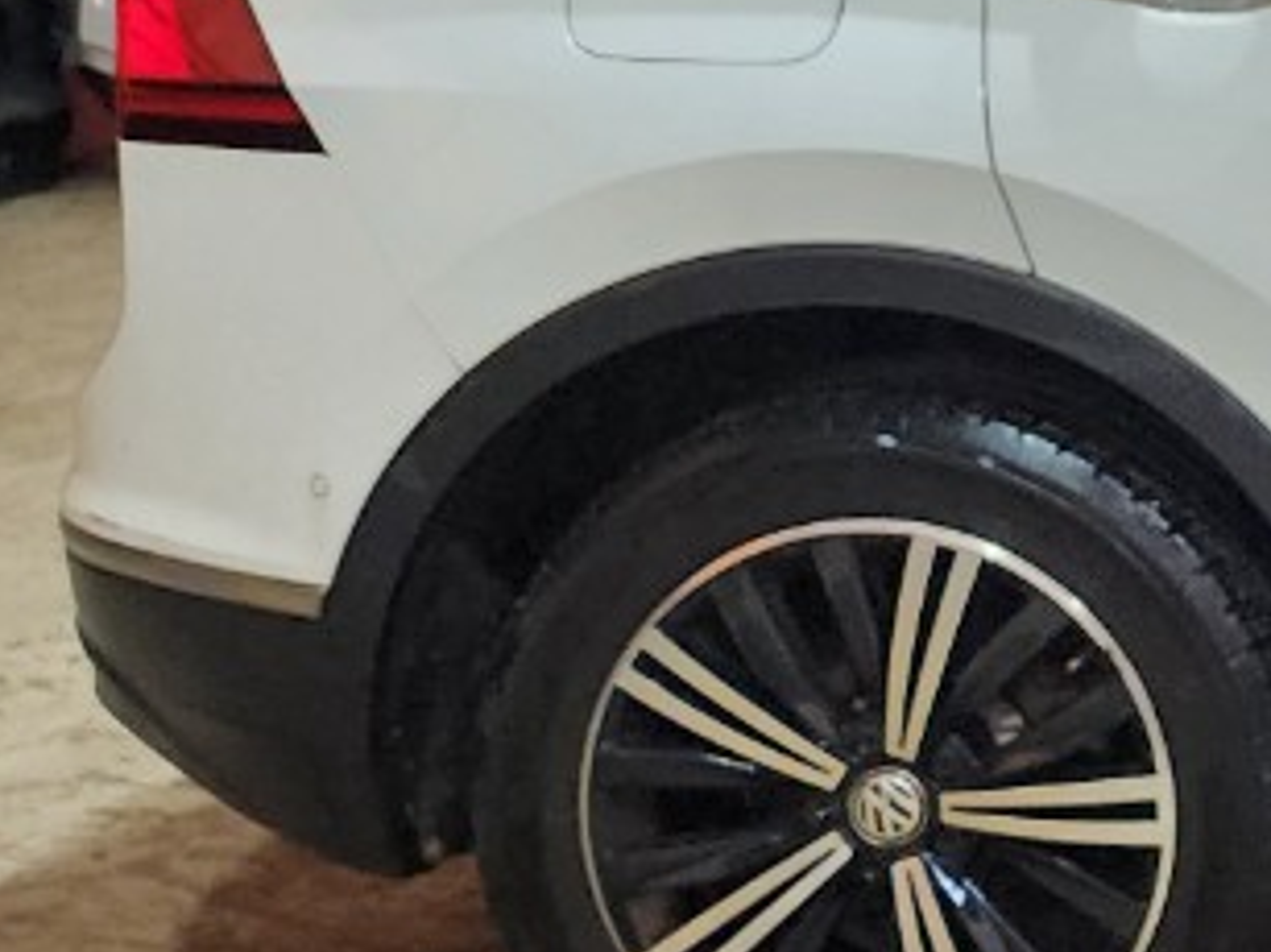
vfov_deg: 14.9
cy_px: -190
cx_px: 2467
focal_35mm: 96
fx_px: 3523
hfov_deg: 16.2
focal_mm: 6.4
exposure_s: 1/120
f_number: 1.8
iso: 160
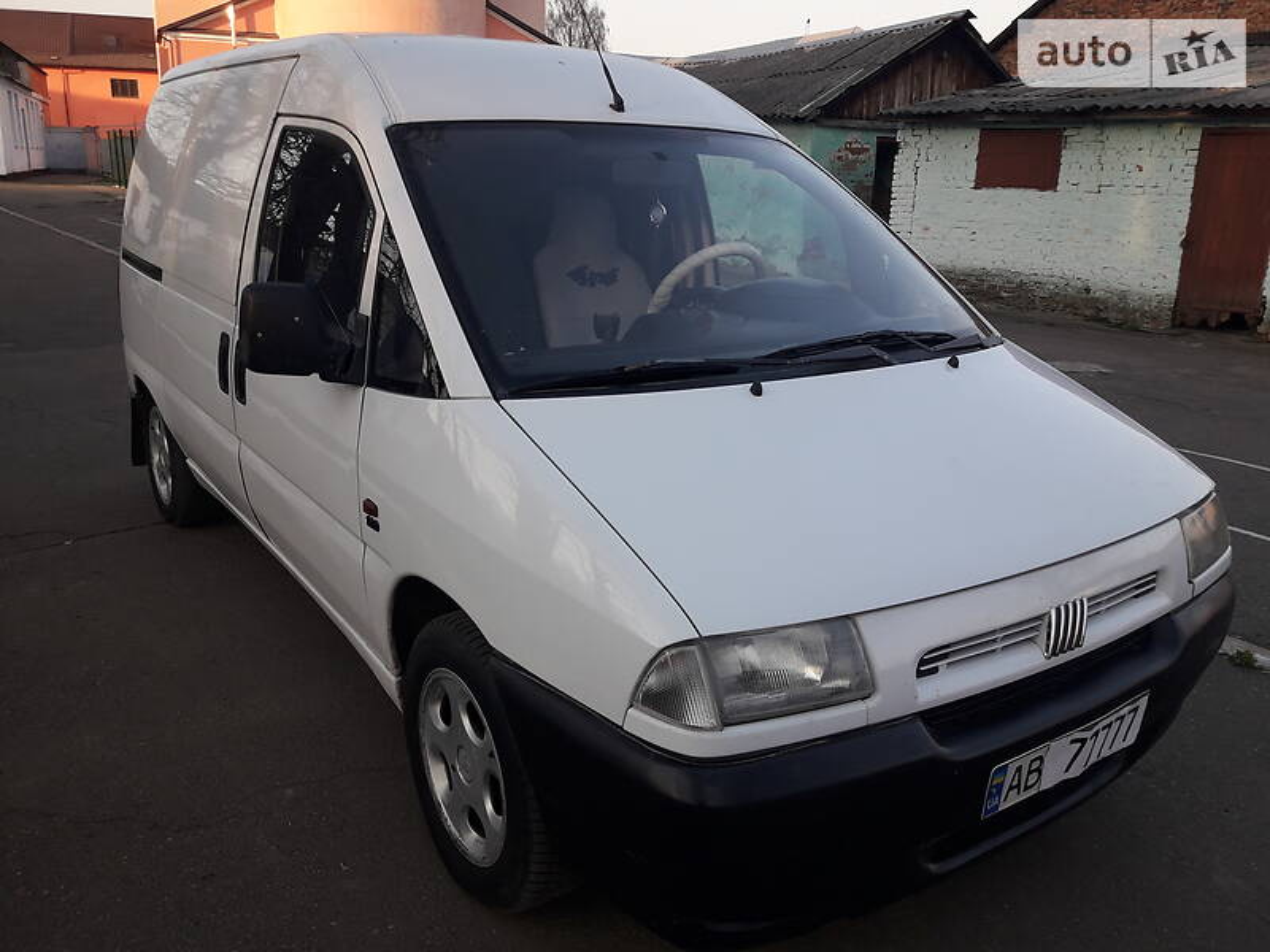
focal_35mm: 28
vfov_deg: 49.7
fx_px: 1027
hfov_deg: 63.4
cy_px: 476
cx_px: 635
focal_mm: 3.7
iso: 40
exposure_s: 1/274
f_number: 1.9
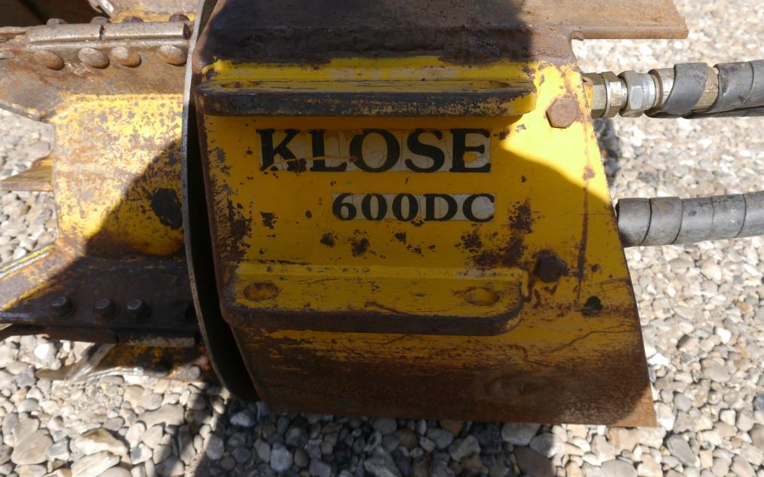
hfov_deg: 62.9
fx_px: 625
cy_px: 188
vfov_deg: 41.6
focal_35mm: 30
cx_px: 379
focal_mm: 14
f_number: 6.3
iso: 160
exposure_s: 1/320
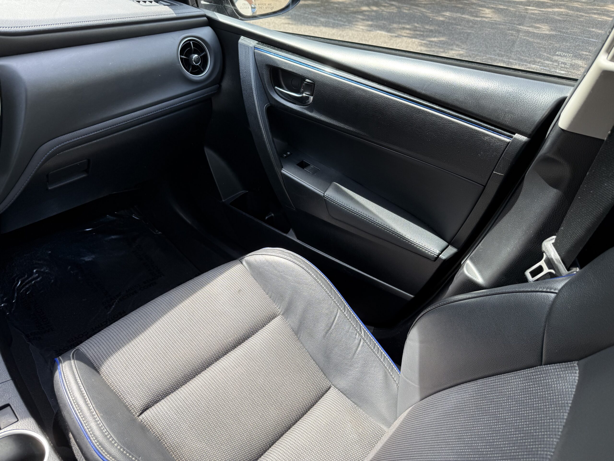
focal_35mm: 24
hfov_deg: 71.6
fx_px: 426
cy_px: 230
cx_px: 307
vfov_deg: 56.8
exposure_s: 1/236
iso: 64
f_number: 1.78
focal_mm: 6.76
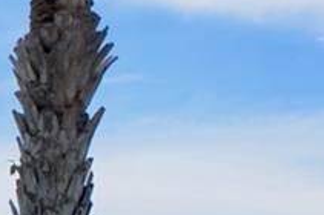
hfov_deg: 7.4
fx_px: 2453
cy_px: 177
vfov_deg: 5.0
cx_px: 560
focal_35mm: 273
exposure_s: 1/320
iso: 100
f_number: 9
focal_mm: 24
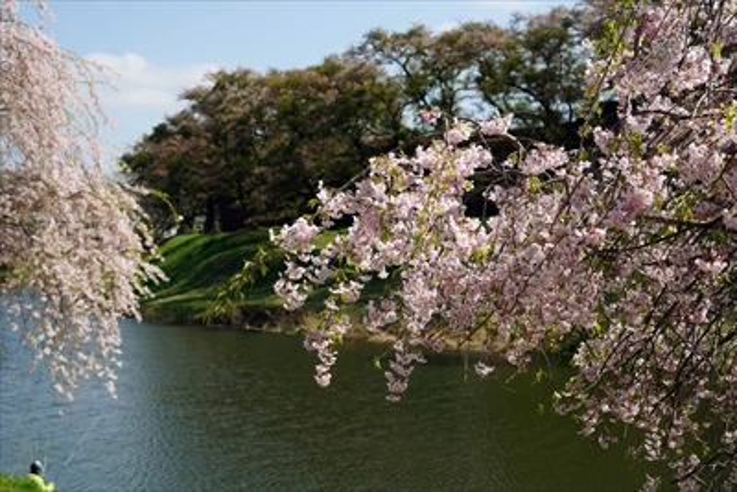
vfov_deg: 21.6
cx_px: 368
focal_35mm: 63
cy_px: 246
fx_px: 1290
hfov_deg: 31.9
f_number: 8
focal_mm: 63
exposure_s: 1/250
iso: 100
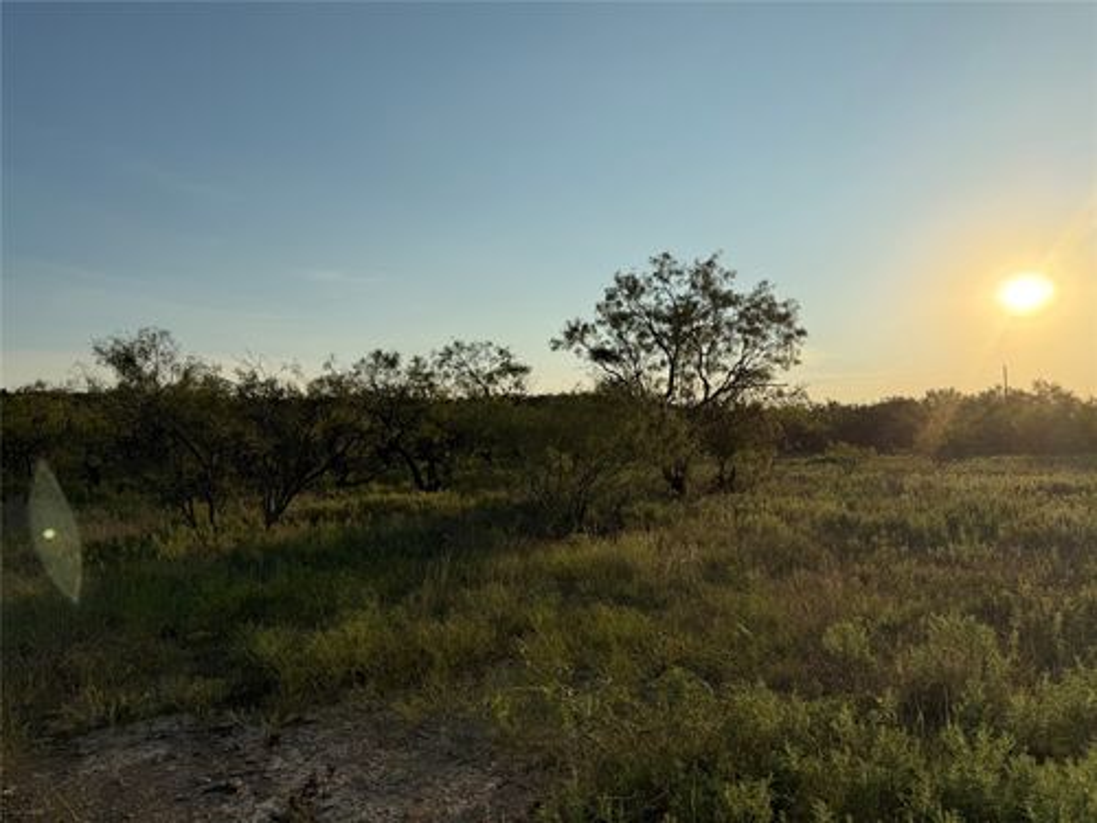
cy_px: 412
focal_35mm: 24
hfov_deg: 71.6
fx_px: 761
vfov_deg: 56.8
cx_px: 548
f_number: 1.78
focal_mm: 6.76
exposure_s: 1/8130
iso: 80
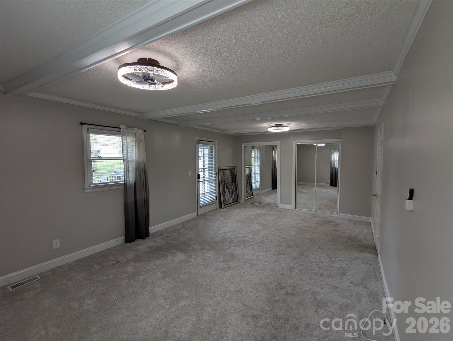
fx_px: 210
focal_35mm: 16
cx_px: 226
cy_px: 170
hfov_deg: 94.4
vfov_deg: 78.2
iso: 80
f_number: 2.2
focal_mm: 2.35
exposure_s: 1/133
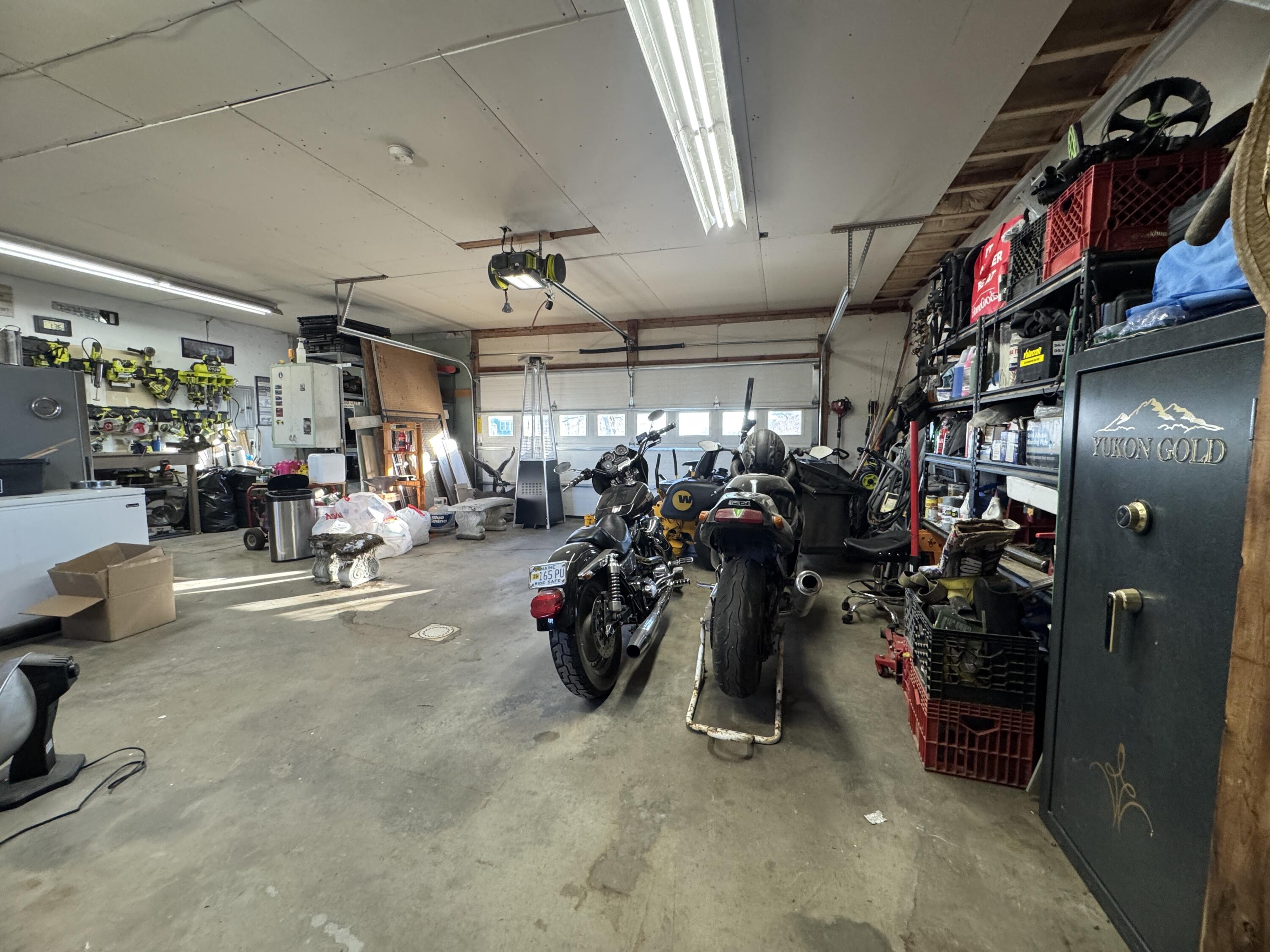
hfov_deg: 102.1
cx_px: 635
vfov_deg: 85.7
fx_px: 514
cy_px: 476
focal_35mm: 14
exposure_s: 1/120
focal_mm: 2.22
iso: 320
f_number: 2.2
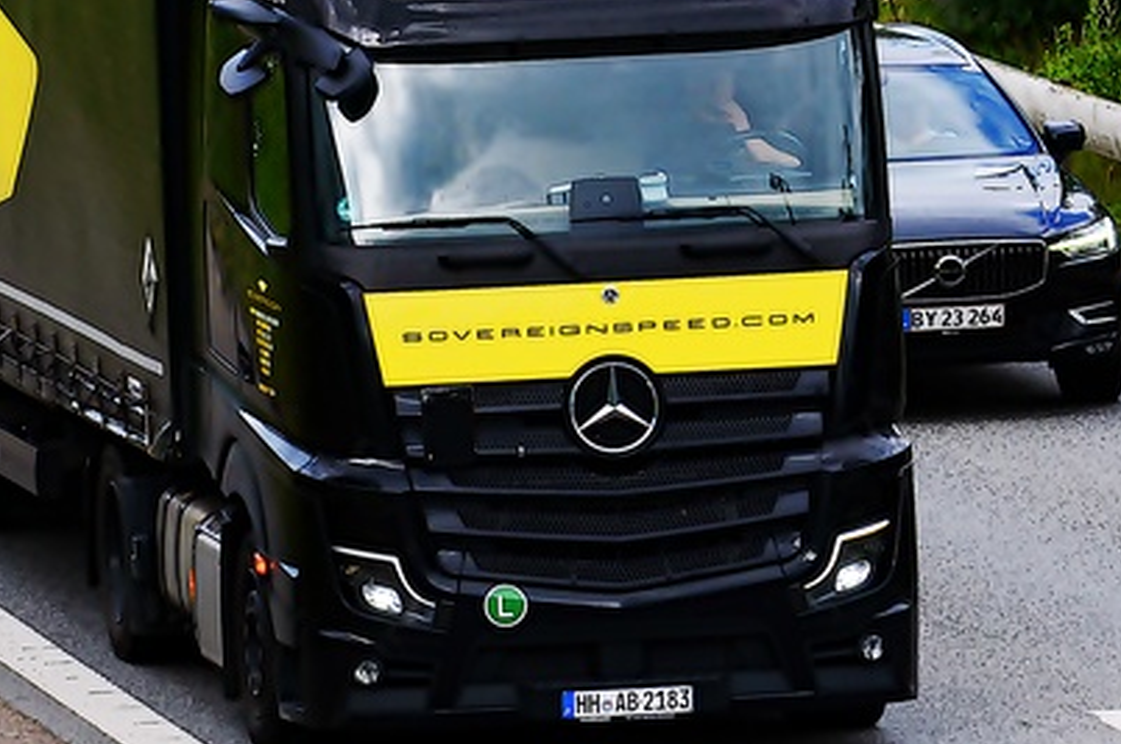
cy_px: 192
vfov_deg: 2.8
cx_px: 480
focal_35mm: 492
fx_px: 15301
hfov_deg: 4.2
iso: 640
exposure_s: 1/1000
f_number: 7.1
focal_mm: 165
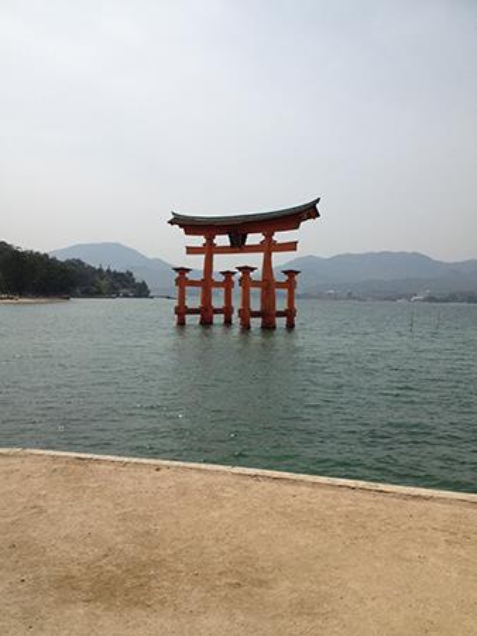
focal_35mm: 35
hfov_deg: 40.7
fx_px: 642
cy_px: 318
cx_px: 238
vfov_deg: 52.6
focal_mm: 4.28
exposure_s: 1/3247
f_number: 2.4
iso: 50
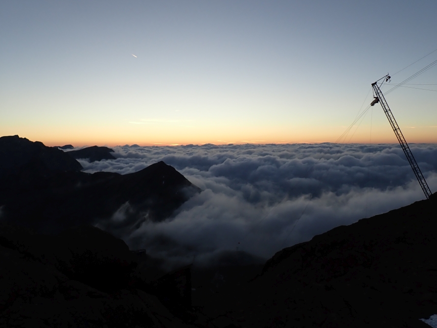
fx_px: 354
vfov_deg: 49.7
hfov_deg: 63.4
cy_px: 152
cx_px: 226
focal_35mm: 28
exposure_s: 1/160
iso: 100
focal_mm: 4.5
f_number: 2.8
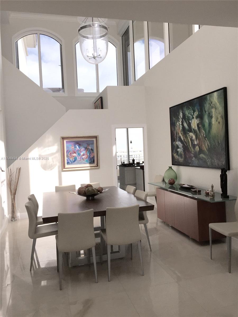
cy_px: 158
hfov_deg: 48.2
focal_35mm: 29
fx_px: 266
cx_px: 119
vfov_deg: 61.7
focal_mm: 4.15
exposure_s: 1/527
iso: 32
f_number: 2.2
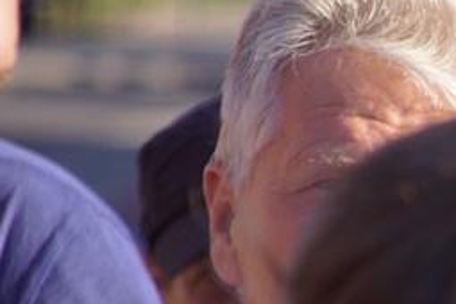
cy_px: 331
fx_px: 12172
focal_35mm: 961
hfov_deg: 2.1
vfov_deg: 1.4
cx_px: 855
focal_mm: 160
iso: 125
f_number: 6.3
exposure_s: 1/250
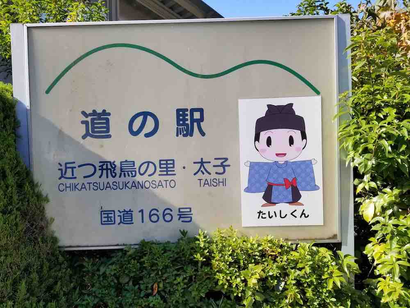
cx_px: 205
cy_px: 154
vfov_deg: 53.1
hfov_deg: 67.3
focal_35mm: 26
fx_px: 308
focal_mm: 4.25
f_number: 1.7
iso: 50
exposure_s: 1/974
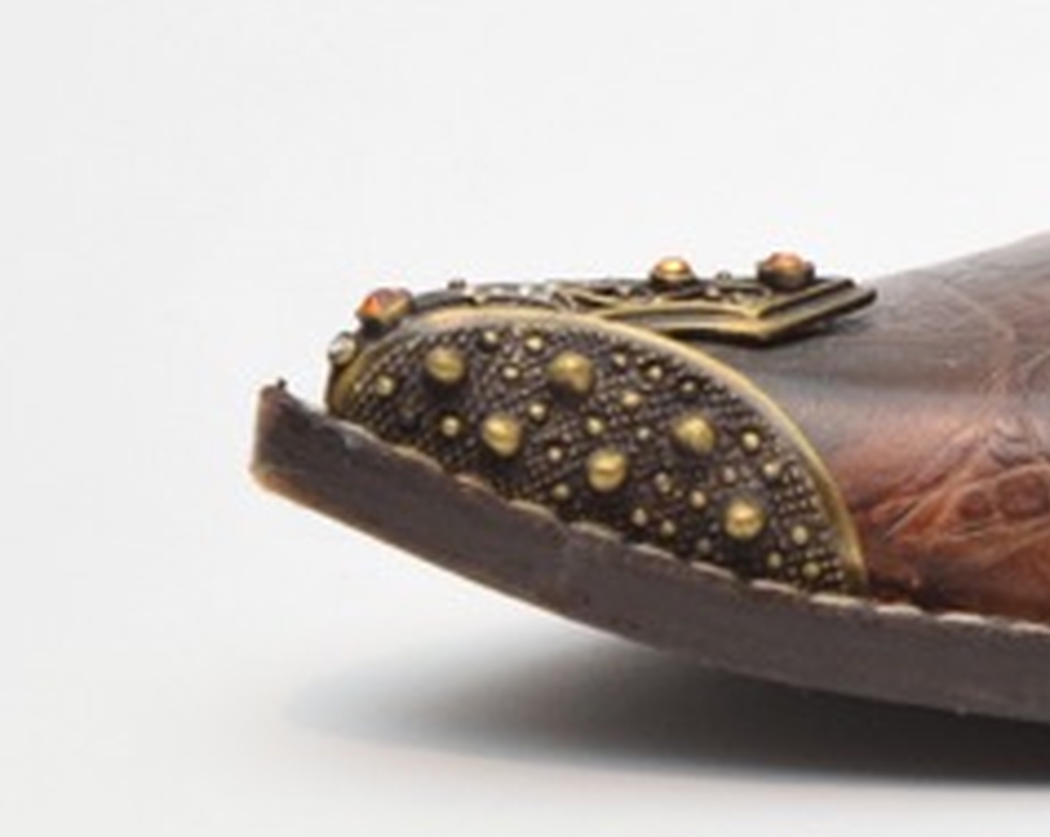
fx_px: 10149
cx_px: 1989
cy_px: -529
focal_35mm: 327
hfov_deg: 5.8
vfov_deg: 4.7
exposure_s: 1/60
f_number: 5.6
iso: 800
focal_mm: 55
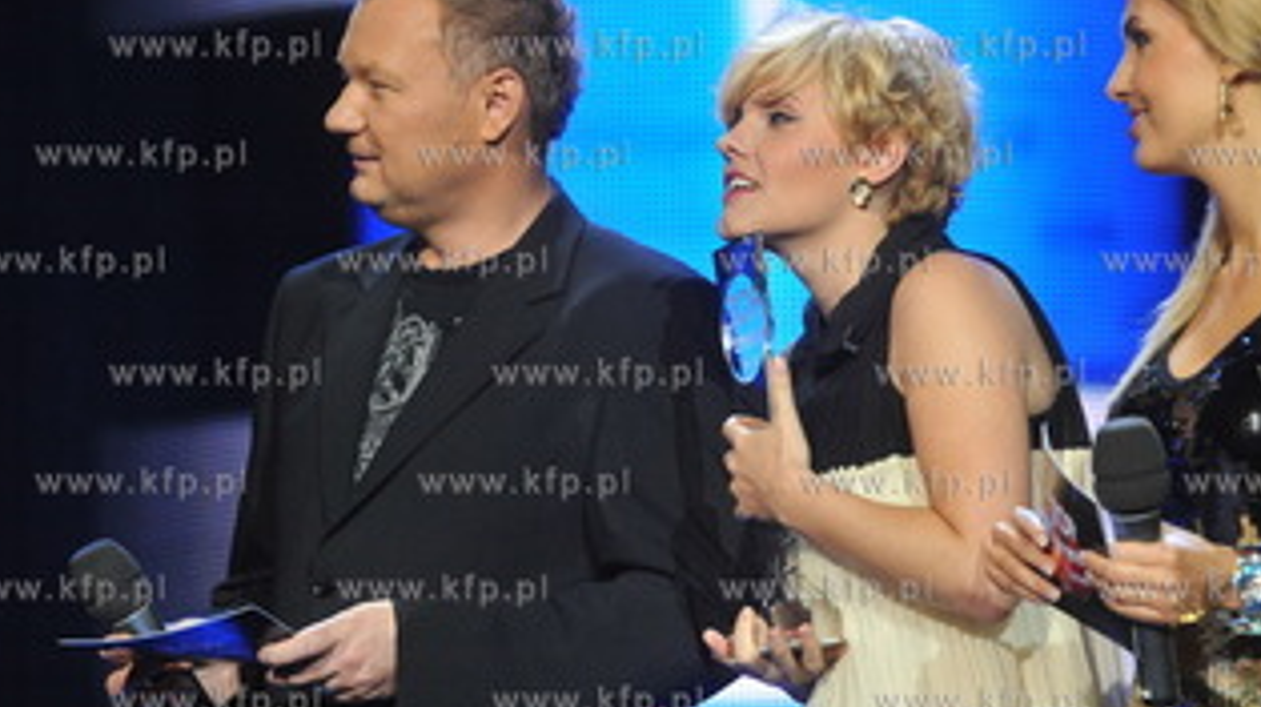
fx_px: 8920
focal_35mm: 267
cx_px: 739
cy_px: 426
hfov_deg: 8.1
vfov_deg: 4.5
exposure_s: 1/200
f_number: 5.6
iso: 3200
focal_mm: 200
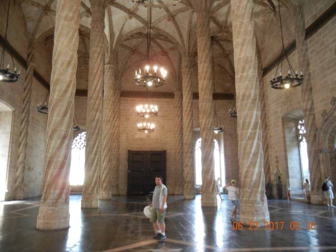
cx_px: 168
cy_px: 126
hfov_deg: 60.0
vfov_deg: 46.8
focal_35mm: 30
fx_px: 291
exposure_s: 1/20.1
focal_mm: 5.4
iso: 400
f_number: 3.5
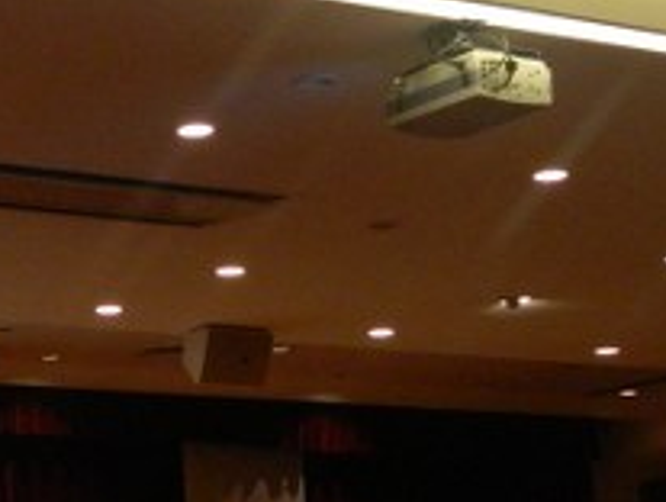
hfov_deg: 13.5
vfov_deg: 10.2
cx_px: 68
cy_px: 537
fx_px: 2795
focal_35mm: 145
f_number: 3.6
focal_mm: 8.4
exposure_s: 1/30
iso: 400
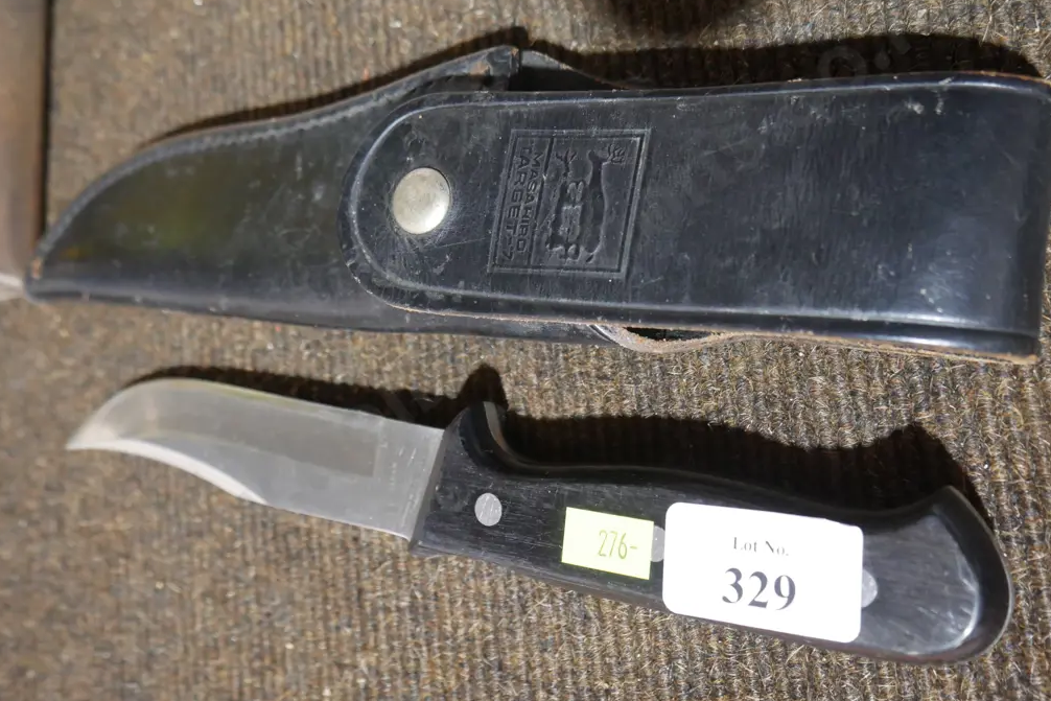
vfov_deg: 36.8
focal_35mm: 36
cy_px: 302
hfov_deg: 53.1
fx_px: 1051
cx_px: 532
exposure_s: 1/60
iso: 1600
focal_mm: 17
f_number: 4
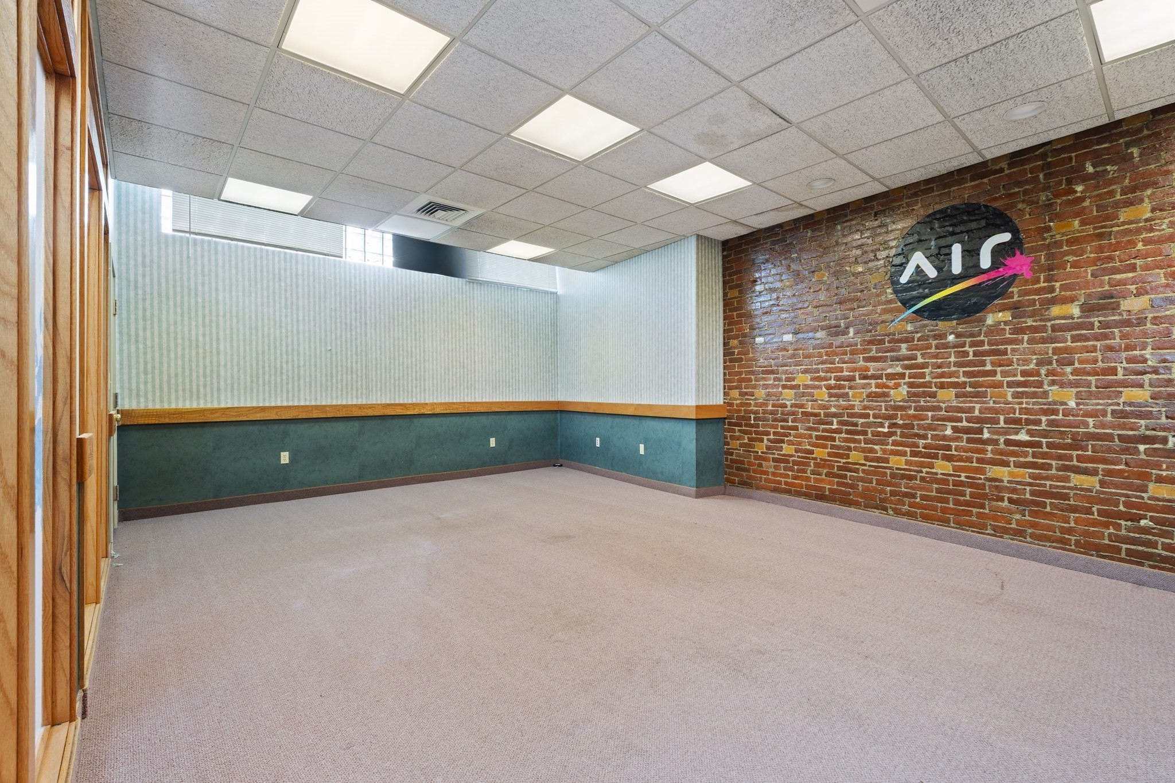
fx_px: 522
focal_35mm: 16
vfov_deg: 73.7
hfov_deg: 96.7
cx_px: 588
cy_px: 392
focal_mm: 16
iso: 100
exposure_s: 2
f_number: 9
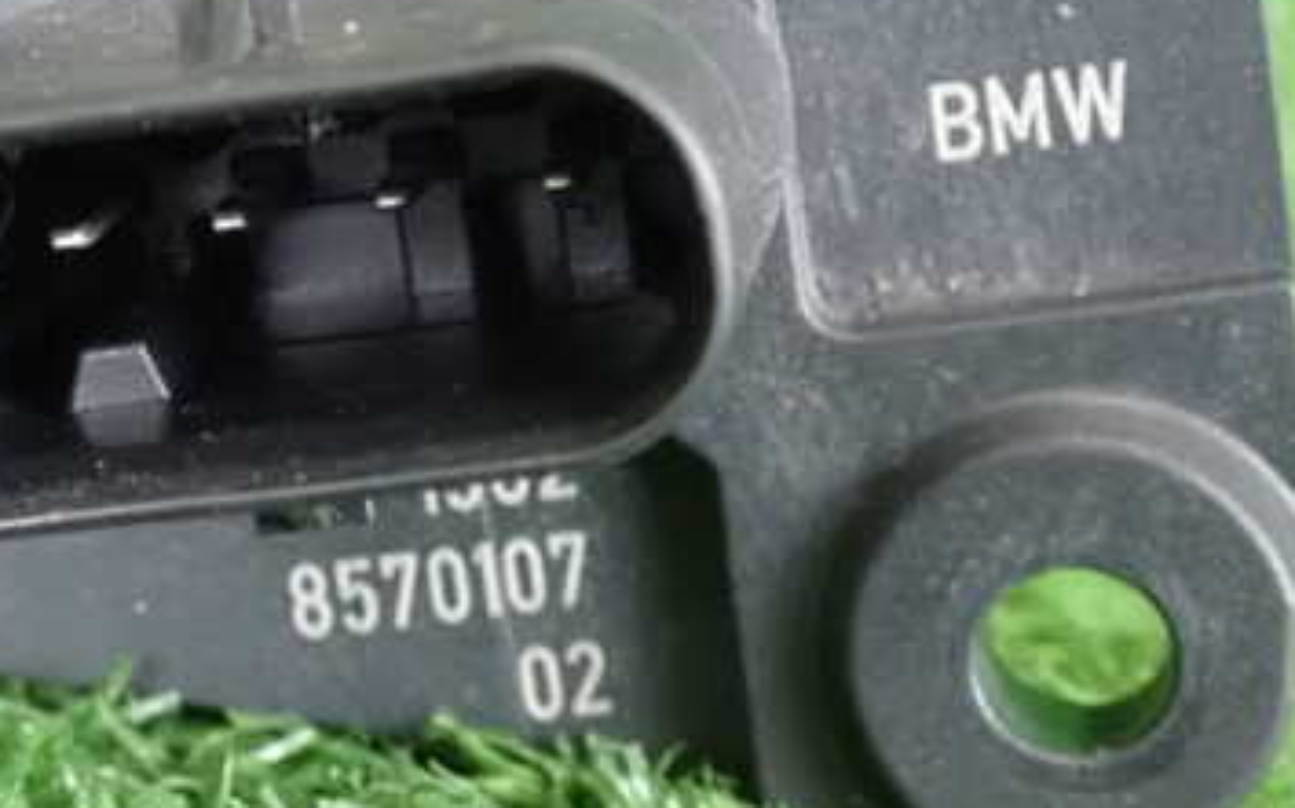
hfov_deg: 12.4
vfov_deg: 7.8
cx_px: 351
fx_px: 5963
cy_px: 271
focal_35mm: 169
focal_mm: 16.79
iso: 1600
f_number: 4.7
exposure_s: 1/20
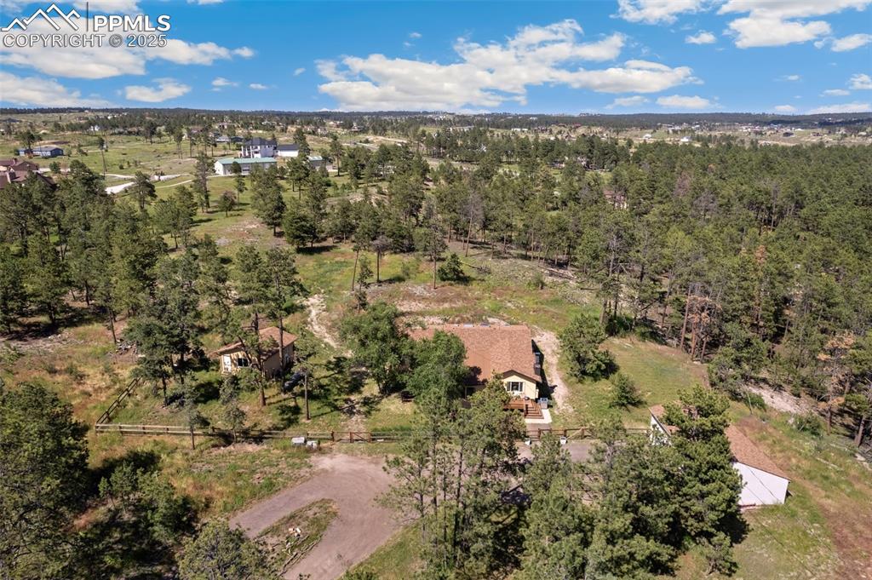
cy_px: 290
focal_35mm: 22
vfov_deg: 57.1
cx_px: 436
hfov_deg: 78.6
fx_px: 532
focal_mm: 8.38
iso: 200
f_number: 2.8
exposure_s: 1/3200
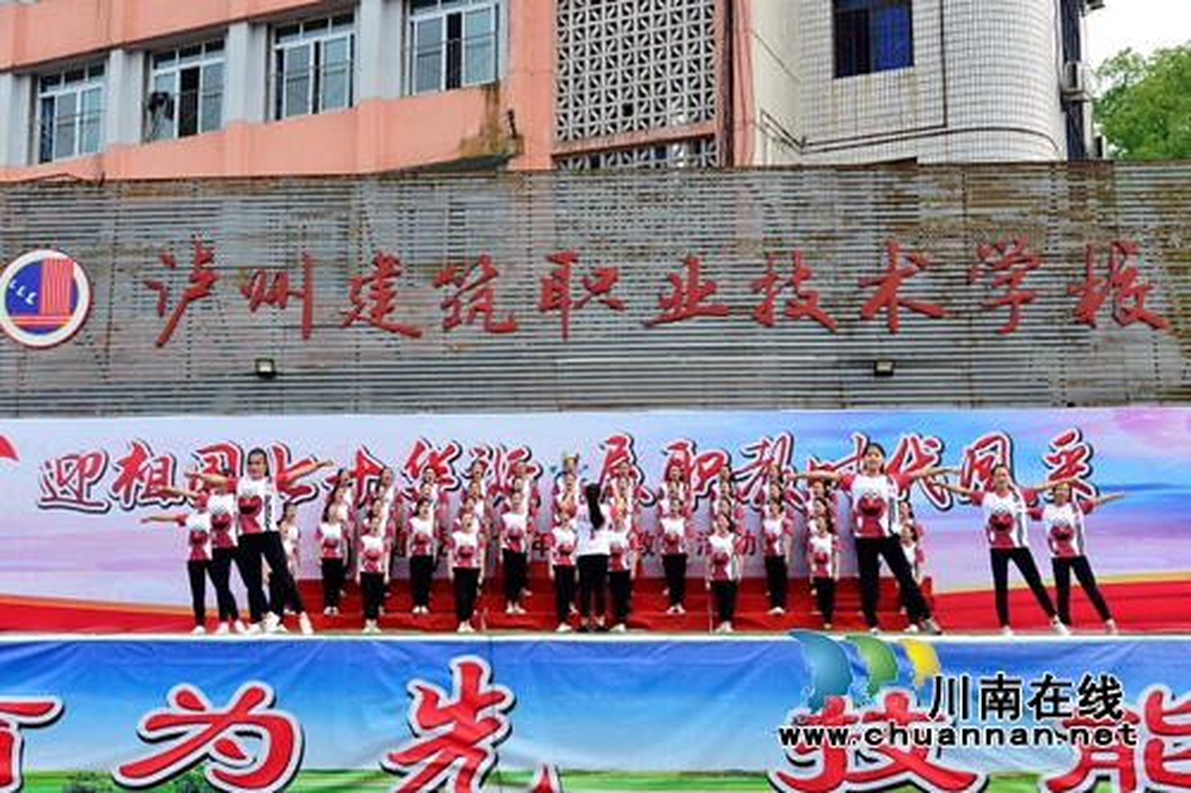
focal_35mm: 40
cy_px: 396
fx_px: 1323
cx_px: 596
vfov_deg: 33.4
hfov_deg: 48.5
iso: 200
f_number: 8
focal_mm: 40
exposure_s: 1/250
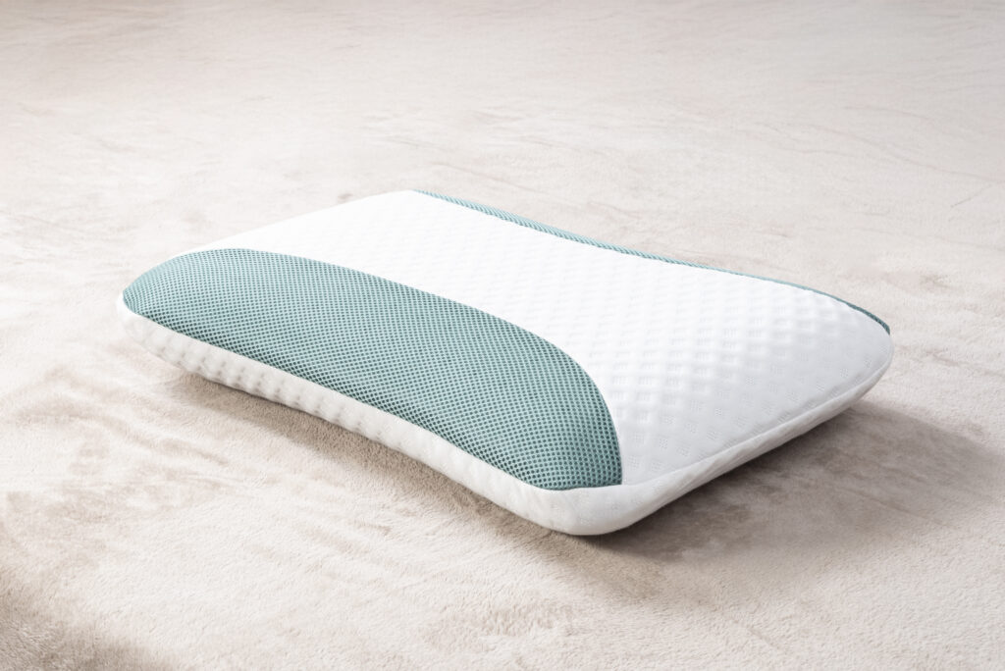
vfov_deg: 17.5
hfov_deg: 26.0
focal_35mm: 78
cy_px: 336
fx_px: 2179
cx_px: 502
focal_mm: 78
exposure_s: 1/160
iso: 160
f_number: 14
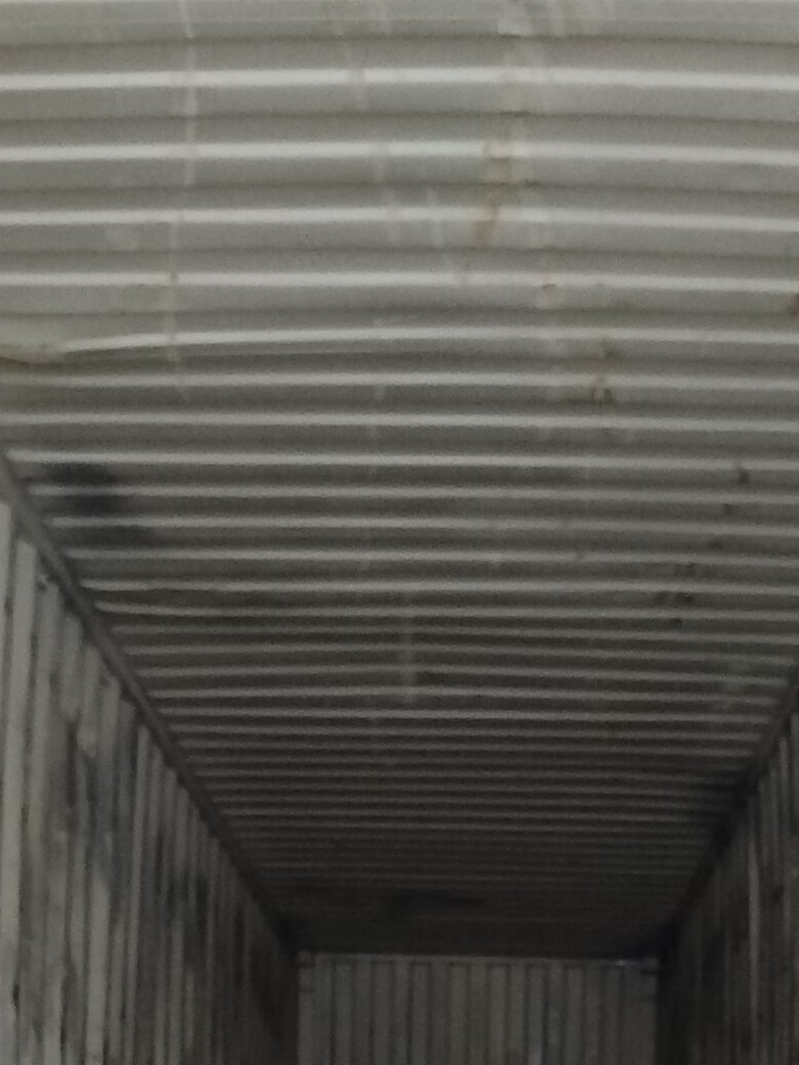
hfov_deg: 24.8
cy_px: 1270
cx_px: 476
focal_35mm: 59
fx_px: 1815
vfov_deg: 28.5
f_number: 1.7
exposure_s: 1/10
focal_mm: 5.31
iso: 1600
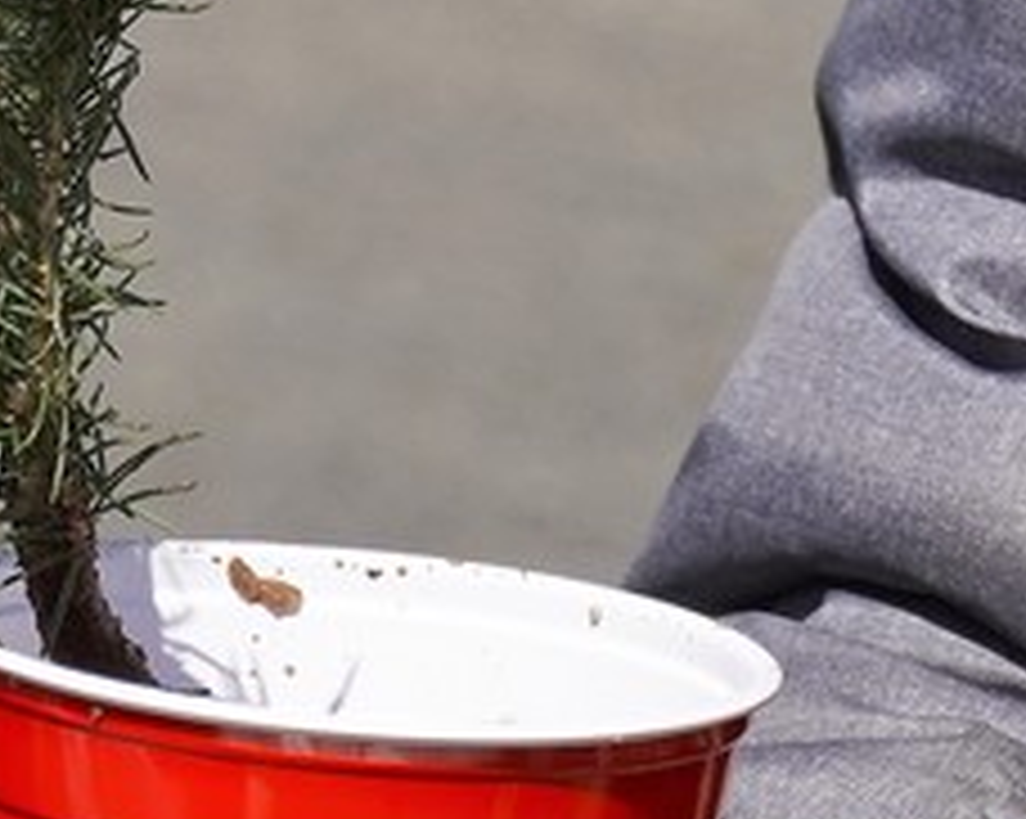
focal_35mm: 952
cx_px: 14
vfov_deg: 1.6
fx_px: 28887
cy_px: -803
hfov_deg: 2.0
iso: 100
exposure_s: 1/640
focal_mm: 77
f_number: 6.3
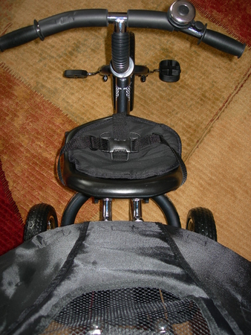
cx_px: 126
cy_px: 168
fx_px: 367
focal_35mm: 38
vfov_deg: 49.0
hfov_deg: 37.8
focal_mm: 7.8
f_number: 2.8
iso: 50
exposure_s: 1/60.1
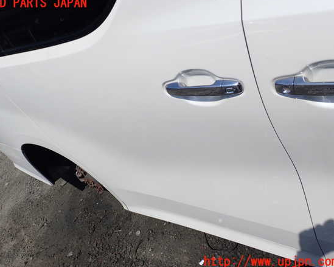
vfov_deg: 45.8
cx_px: 159
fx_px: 316
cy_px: 133
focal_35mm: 32
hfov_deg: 55.6
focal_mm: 5.4
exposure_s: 1/320
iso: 100
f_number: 9
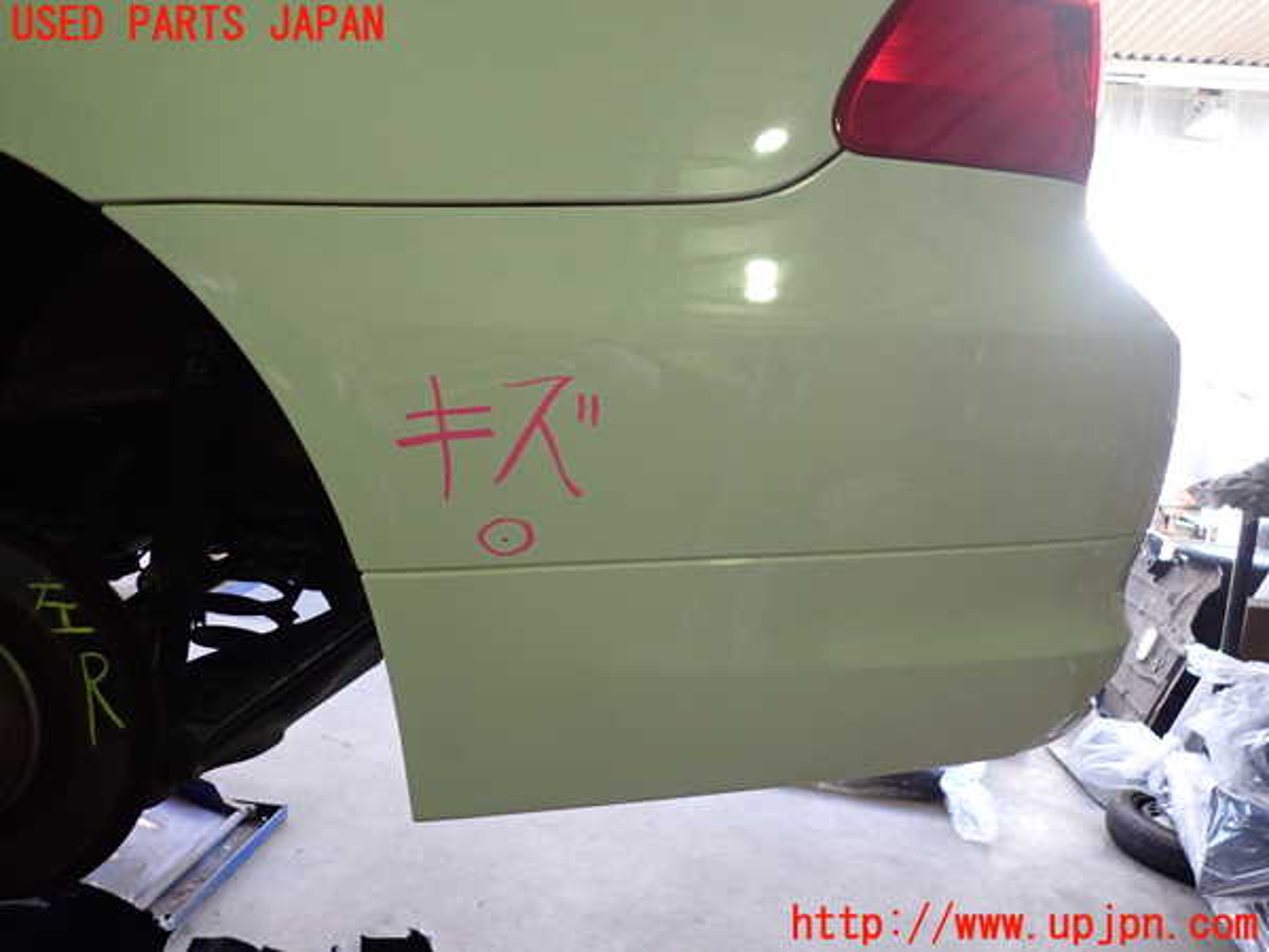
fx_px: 916
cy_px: 476
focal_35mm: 25
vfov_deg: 54.9
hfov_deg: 69.4
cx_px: 634
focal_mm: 4.5
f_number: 2
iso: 250
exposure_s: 1/100
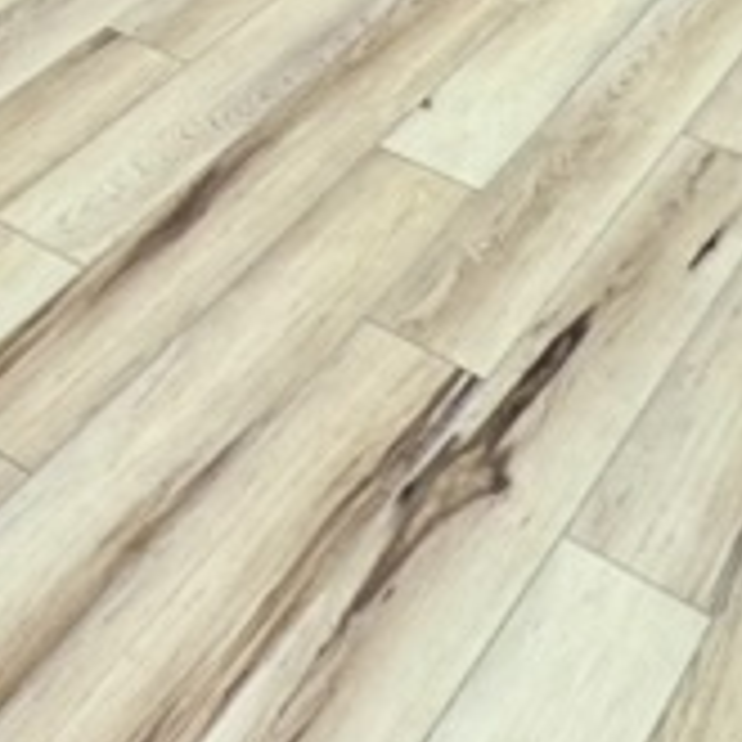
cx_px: -364
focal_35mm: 77
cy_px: -742
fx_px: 1867
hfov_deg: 19.6
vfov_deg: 16.8
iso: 100
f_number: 2.2
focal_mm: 2.22
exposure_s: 1/120
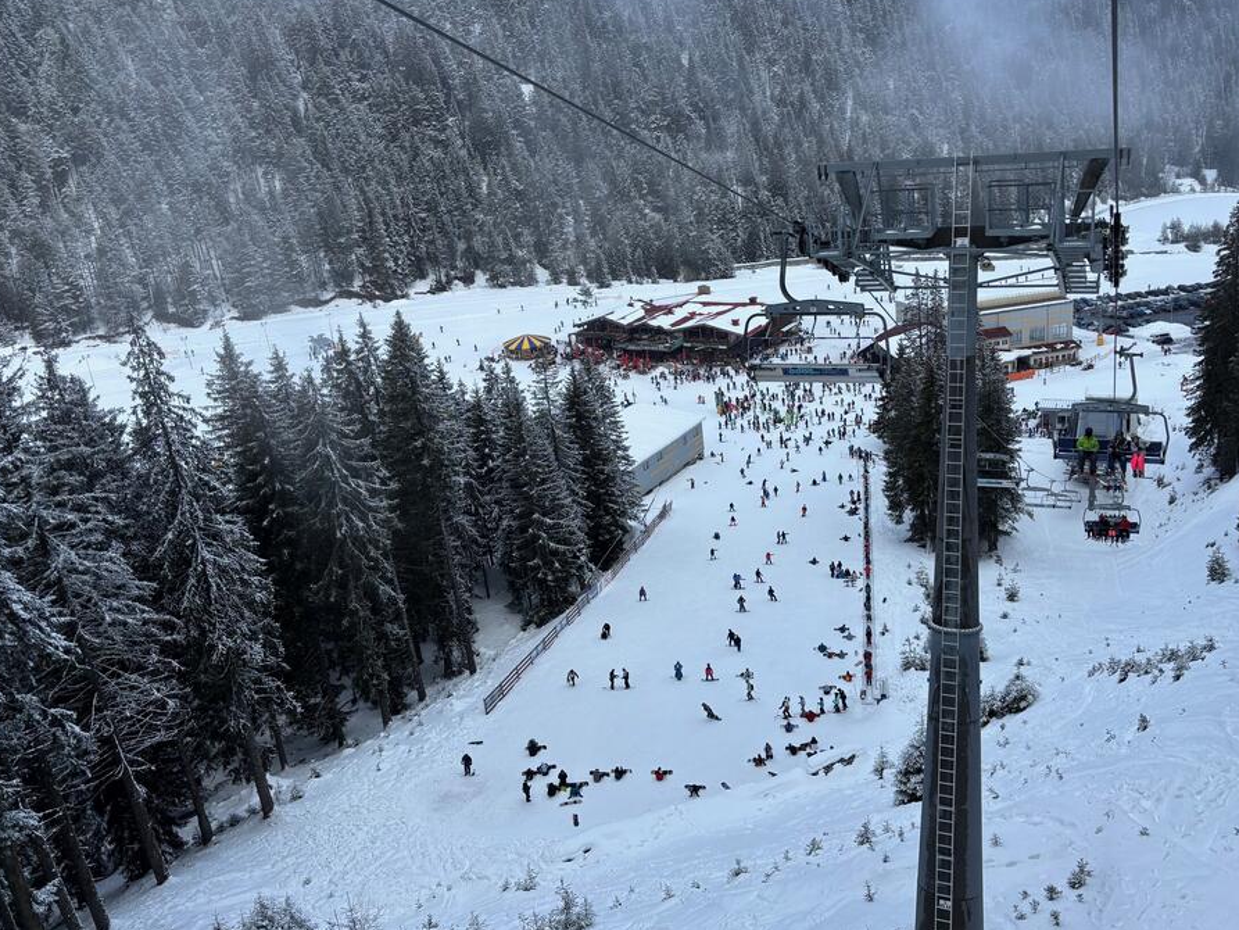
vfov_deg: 46.8
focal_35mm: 30
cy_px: 428
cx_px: 699
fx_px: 1074
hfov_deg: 59.8
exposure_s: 1/2451
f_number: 1.6
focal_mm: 5.96
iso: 50
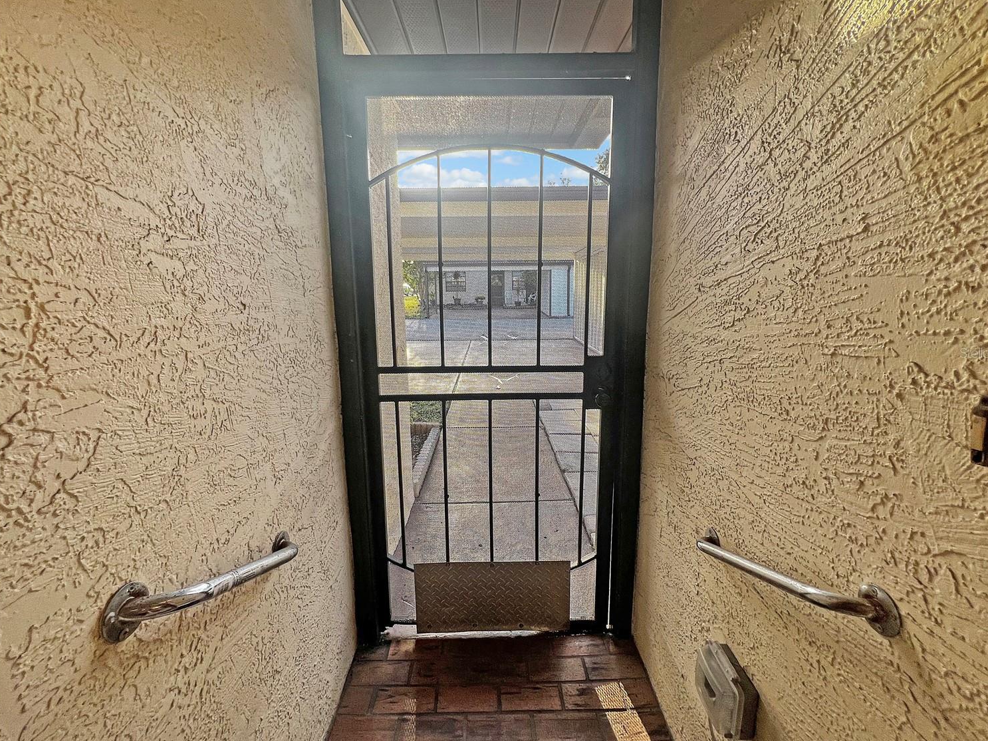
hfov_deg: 102.1
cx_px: 491
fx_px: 400
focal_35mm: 14
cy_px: 353
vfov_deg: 85.6
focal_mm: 1.57
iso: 40
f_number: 1.8
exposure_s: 1/99
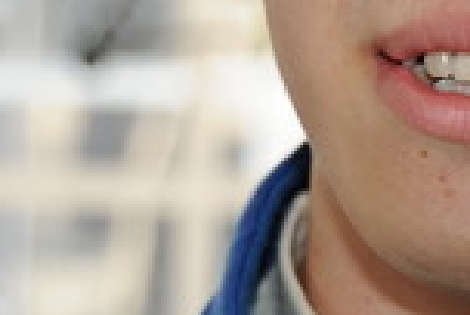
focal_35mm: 331
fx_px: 4330
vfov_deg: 4.2
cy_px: 25
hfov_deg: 6.2
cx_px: 501
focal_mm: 70
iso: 400
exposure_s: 1/250
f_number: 5.6
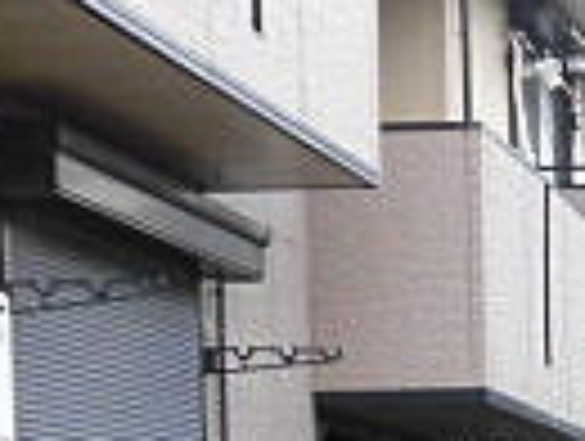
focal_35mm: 118
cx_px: 1048
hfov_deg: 14.6
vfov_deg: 11.6
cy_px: 824
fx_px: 1998
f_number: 3.1
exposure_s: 1/80
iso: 125
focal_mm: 4.3
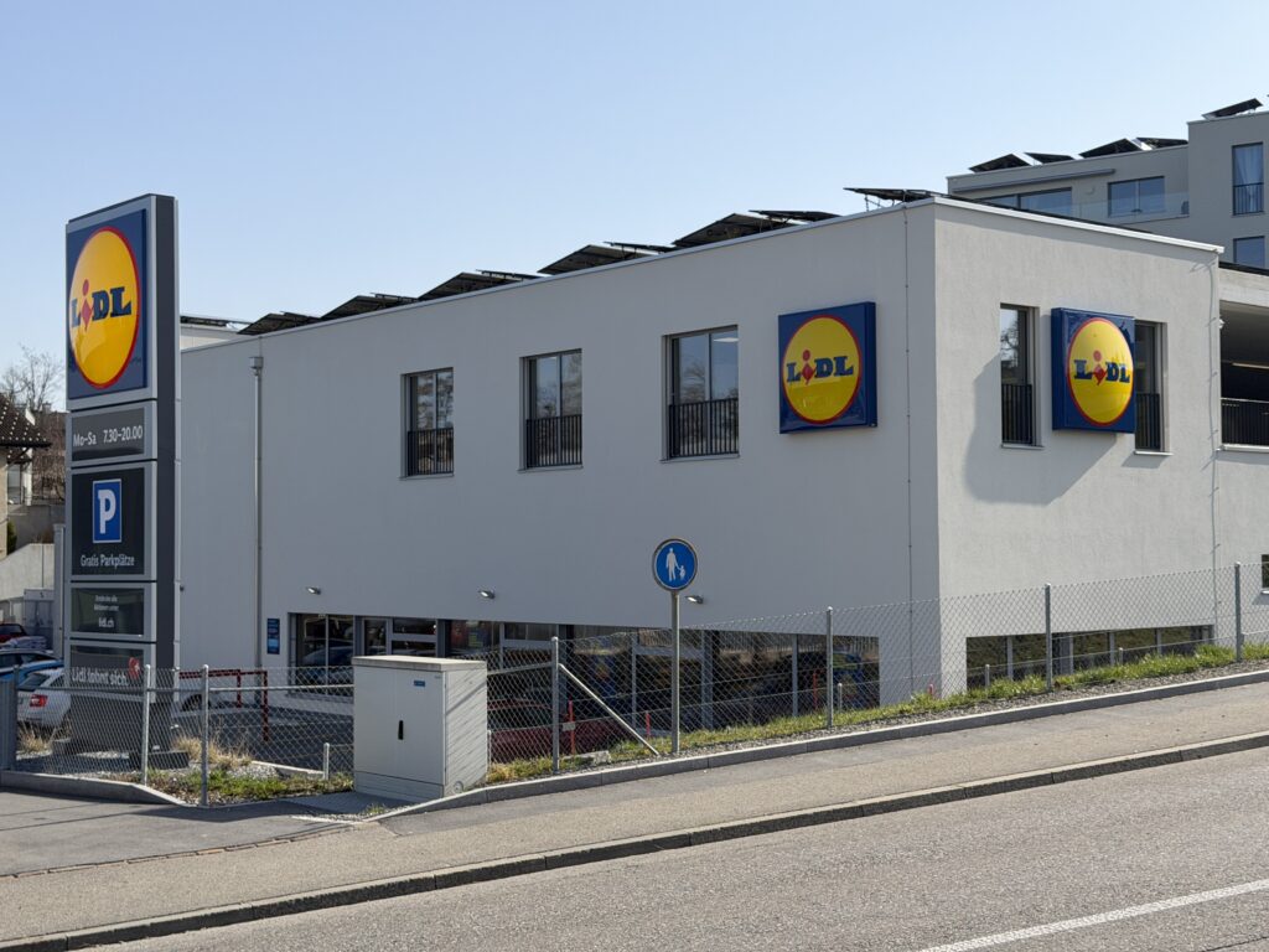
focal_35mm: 48
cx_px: 634
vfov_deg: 30.3
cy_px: 476
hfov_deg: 39.7
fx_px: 1760
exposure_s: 1/4878
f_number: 1.78
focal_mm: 6.76
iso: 64
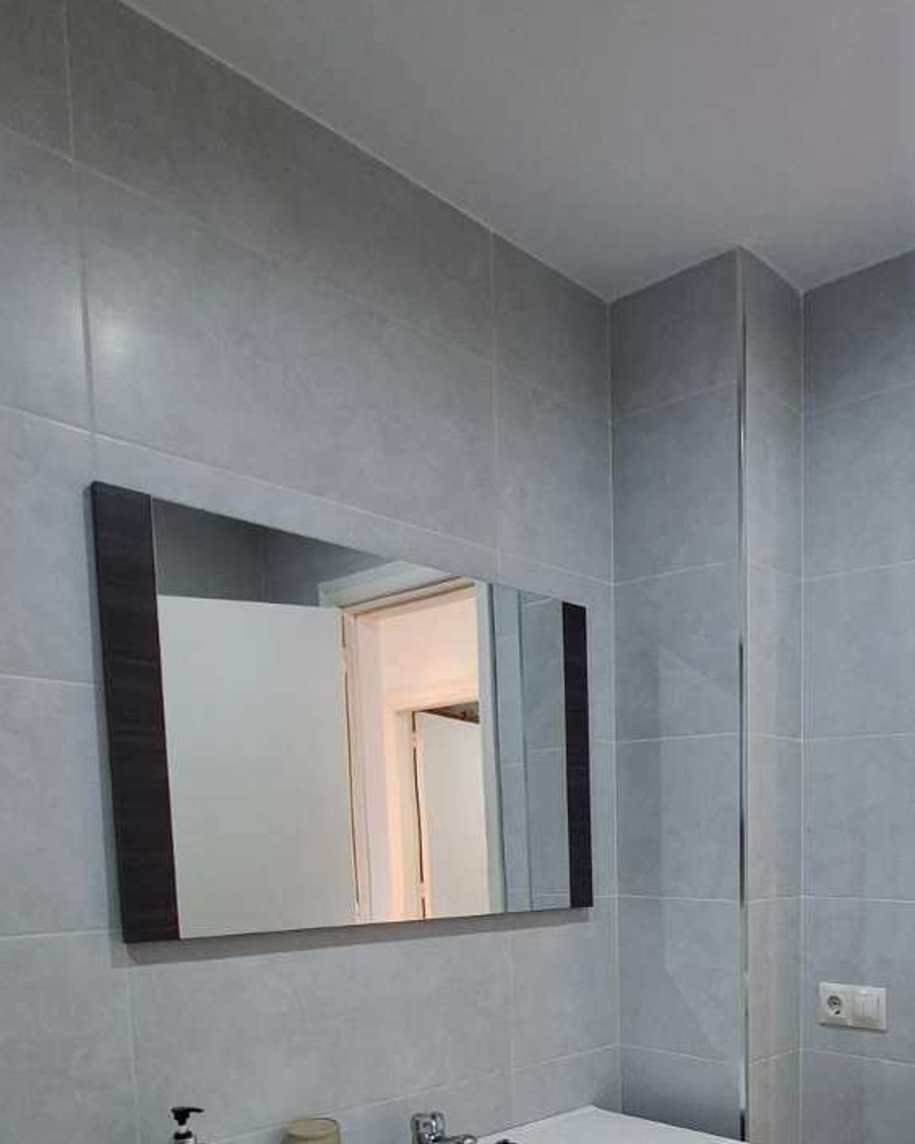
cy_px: 935
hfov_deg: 47.9
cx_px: 818
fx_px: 914
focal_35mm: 27
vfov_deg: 58.5
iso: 125
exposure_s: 1/40
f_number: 2.2
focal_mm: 1.74
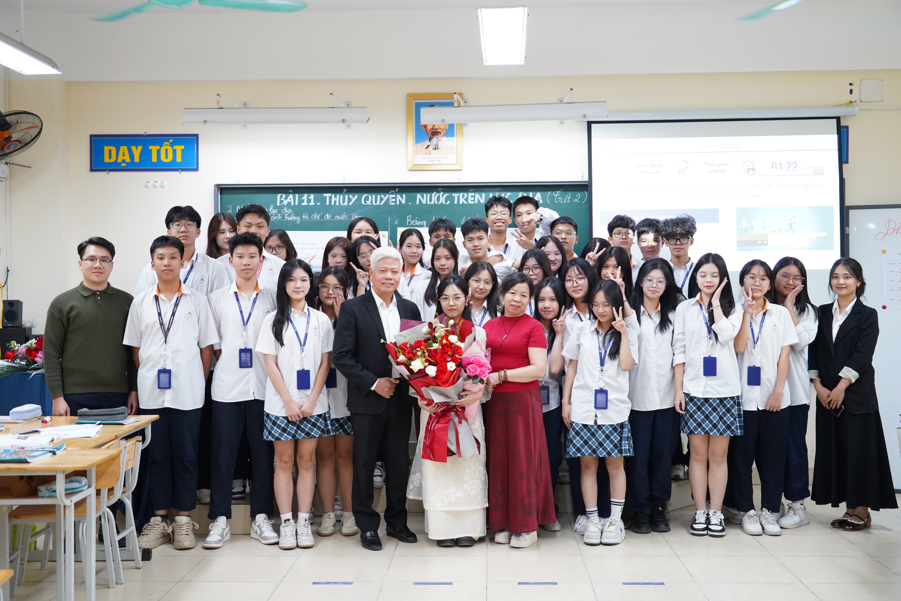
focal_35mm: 39
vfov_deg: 34.2
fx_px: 976
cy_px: 300
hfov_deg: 49.6
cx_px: 450
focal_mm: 39
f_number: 4.5
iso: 4000
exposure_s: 1/125
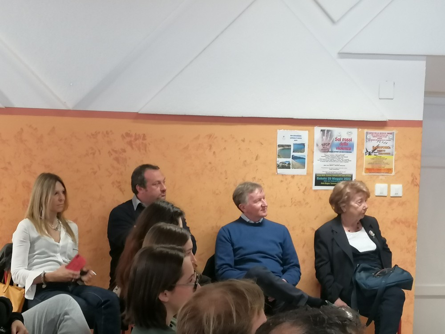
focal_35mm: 66
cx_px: 222
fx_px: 848
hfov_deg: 29.4
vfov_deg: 22.3
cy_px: 167
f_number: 1.8
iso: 200
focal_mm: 4.75
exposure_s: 1/33.3
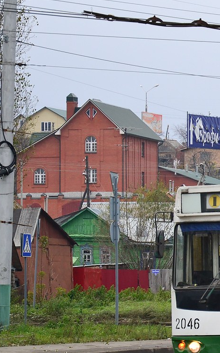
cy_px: 176
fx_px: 2361
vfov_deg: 8.5
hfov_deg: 5.3
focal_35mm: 246
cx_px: 340
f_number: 5.6
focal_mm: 80
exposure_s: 1/320
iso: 400
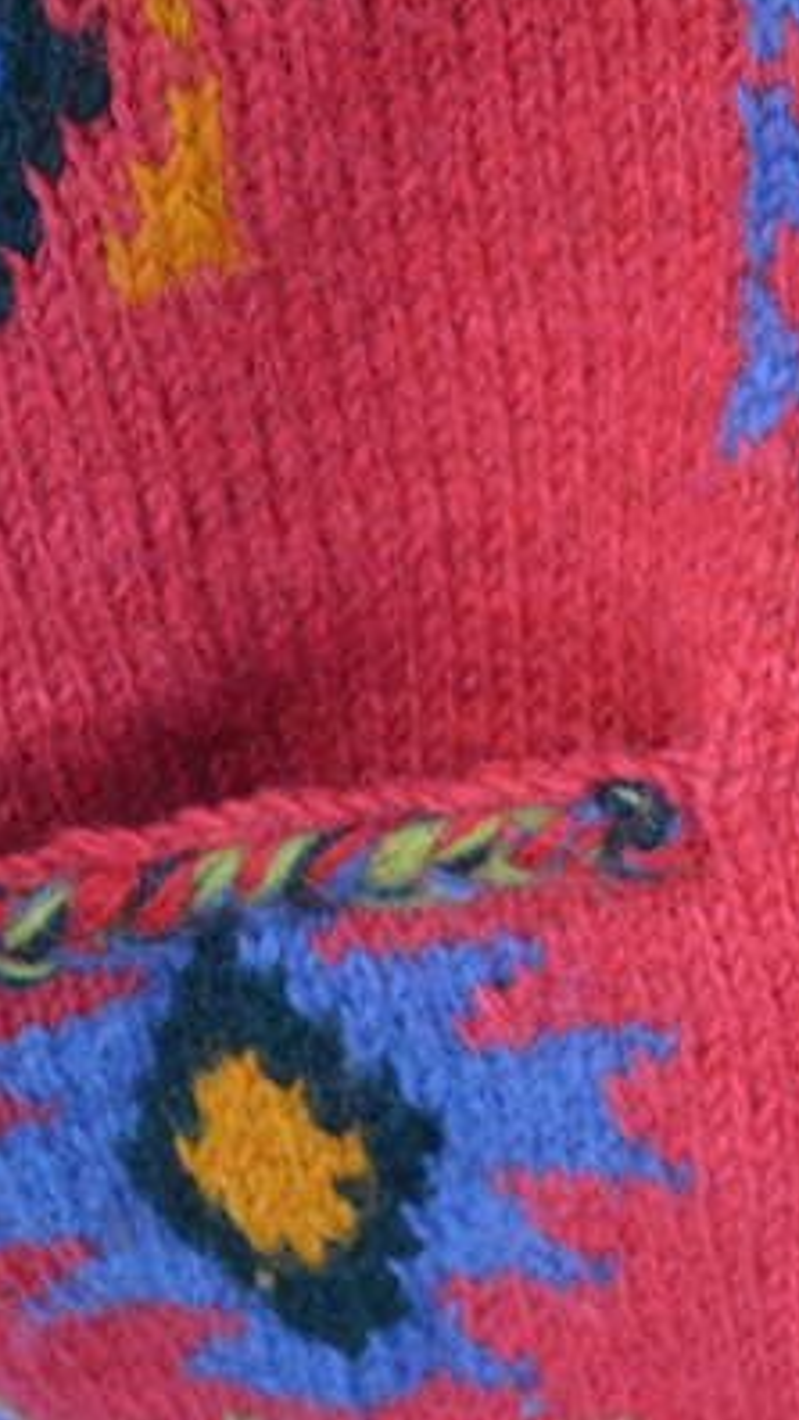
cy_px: 706
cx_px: 896
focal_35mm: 131
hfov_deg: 9.2
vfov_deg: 16.4
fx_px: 4922
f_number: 5.6
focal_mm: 55
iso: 800
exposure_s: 1/50
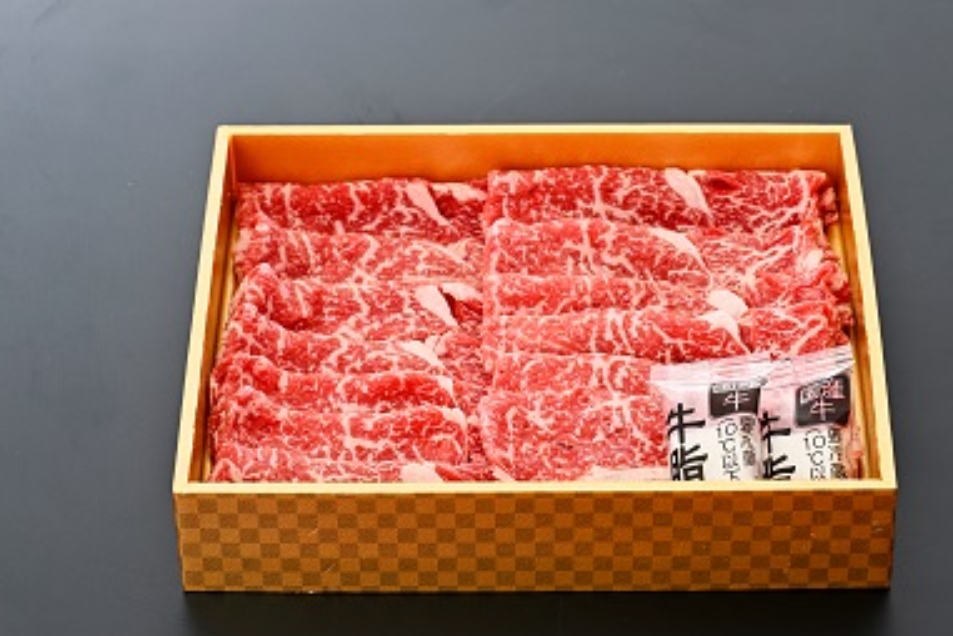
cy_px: 366
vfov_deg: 11.1
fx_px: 3282
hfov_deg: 16.5
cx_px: 530
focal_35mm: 124
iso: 100
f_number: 13
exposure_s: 1/100
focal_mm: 105
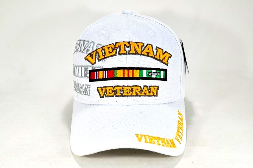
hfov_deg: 46.4
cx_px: 126
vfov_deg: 31.8
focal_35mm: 42
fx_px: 295
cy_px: 84
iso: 200
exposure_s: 1/250
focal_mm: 28
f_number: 8
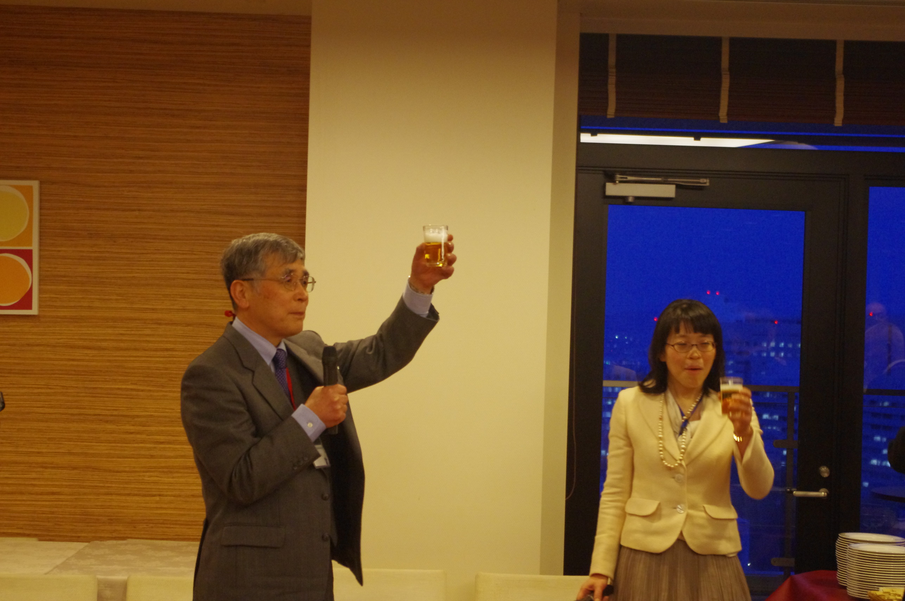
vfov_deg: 16.6
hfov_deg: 24.8
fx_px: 2059
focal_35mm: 82
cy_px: 300
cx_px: 452
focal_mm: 55
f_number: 5.6
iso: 2000
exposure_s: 1/40
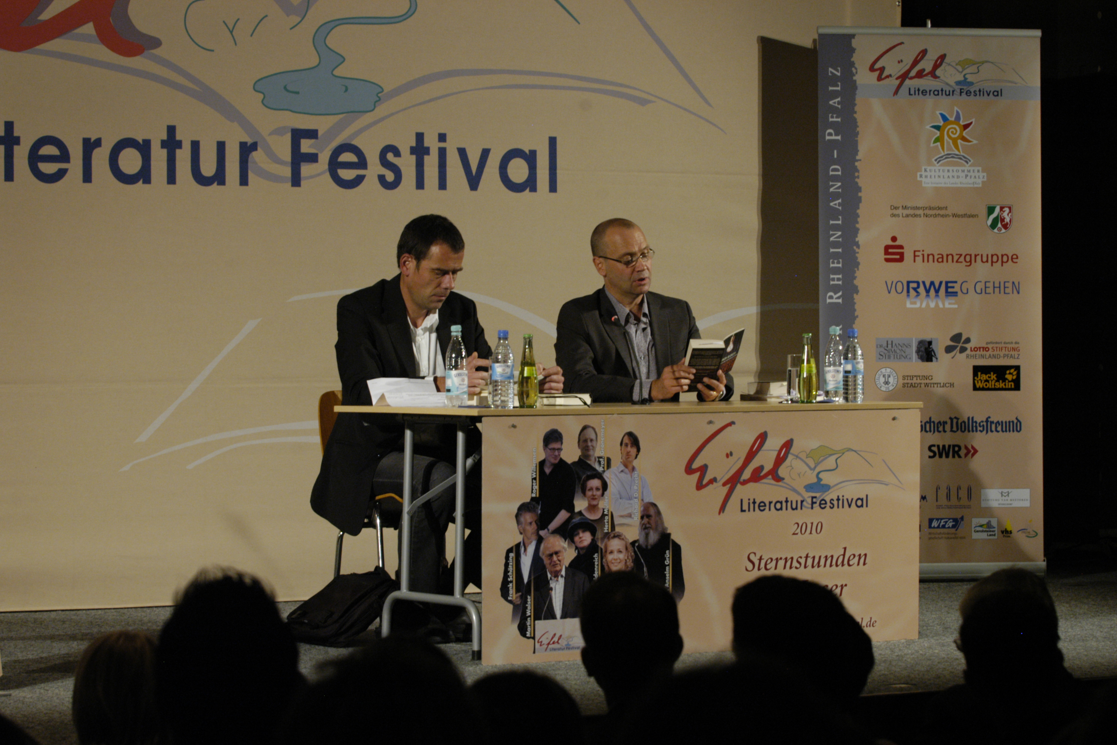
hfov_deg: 16.9
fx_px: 3754
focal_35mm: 121
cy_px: 373
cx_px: 558
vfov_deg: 11.3
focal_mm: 80
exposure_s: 1/80
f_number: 4.5
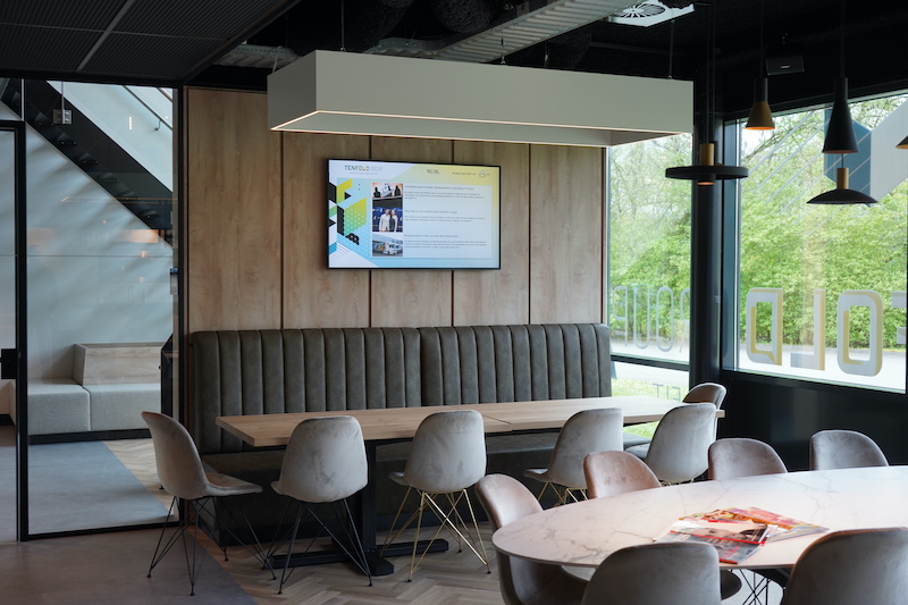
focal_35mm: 42
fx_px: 1059
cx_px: 454
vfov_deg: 31.9
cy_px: 302
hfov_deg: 46.4
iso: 320
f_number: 4.5
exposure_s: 1/60
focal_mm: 42
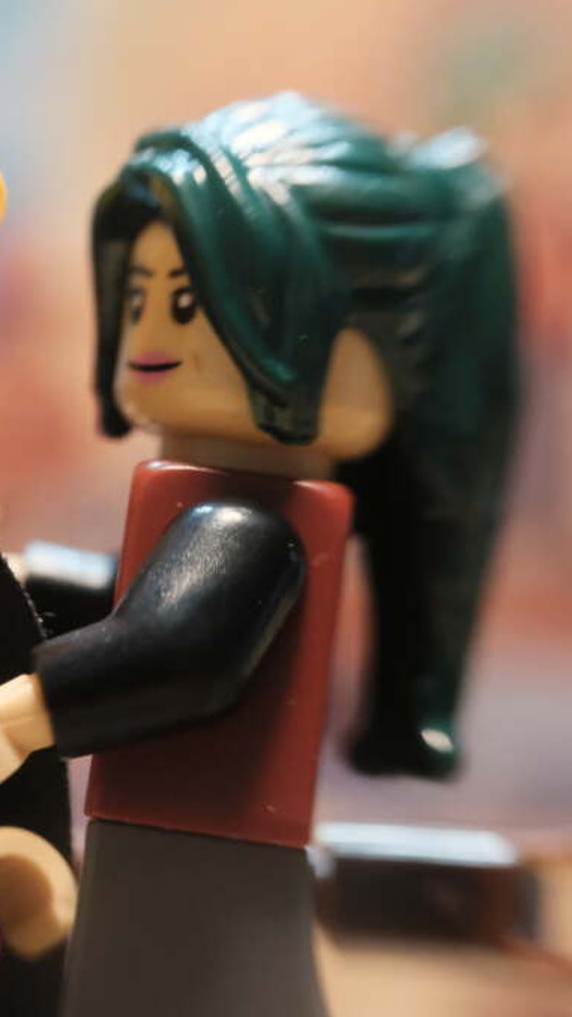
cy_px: 510
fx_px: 2264
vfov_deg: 25.3
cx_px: -135
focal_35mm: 84
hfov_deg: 13.9
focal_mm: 35
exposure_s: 1/125
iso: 8000
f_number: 5
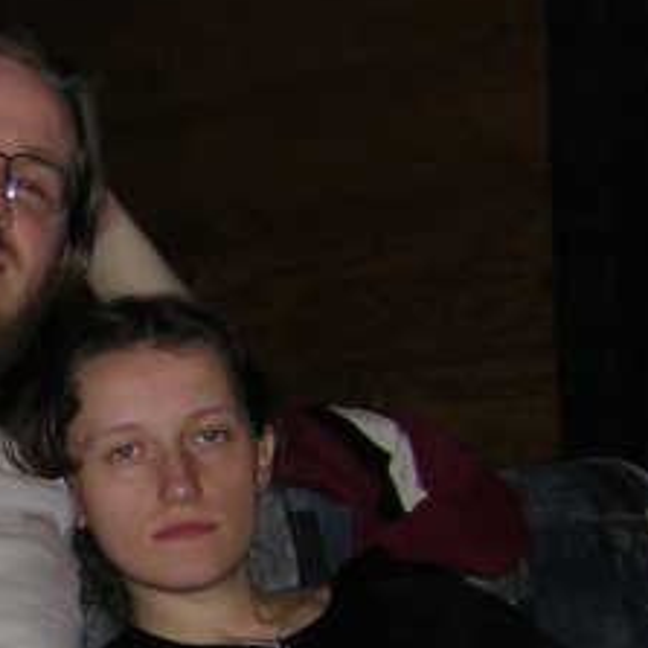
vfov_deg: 14.5
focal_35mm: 119
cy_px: 581
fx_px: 2520
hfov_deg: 14.5
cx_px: 87
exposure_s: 1/60.1
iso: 100
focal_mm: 6.1
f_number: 2.9
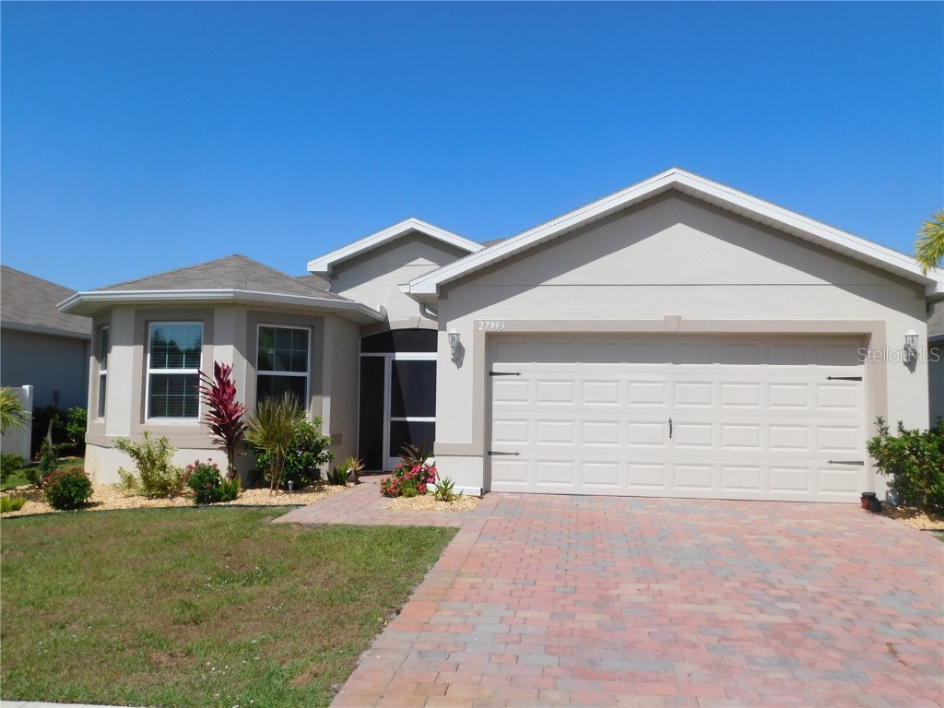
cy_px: 354
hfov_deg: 63.4
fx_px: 764
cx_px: 472
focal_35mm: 28
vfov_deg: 49.7
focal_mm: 4.9
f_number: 6.4
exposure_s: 1/640
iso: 125
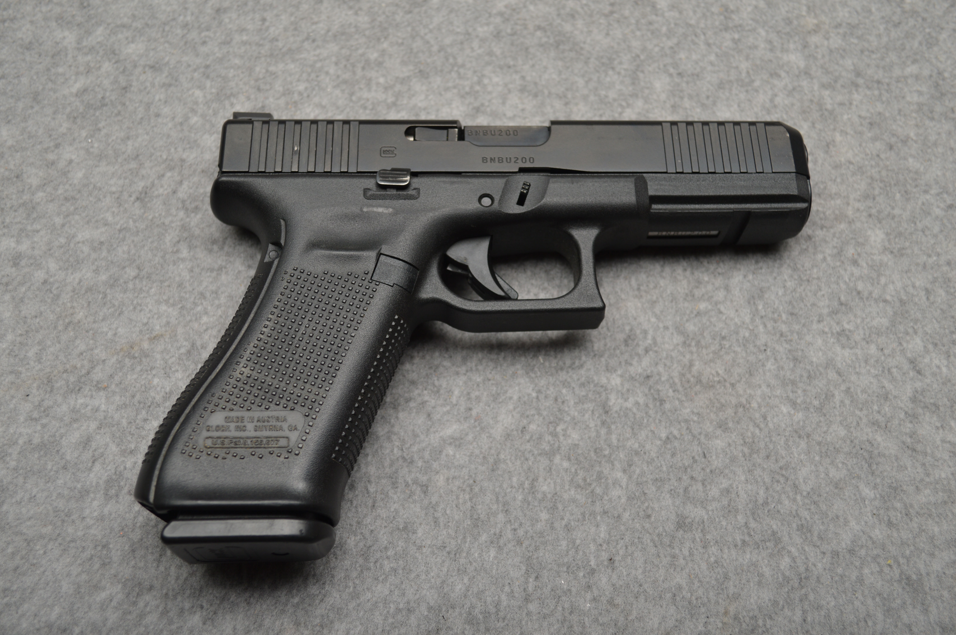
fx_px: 955
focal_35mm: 36
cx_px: 478
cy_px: 318
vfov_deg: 36.8
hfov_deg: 53.2
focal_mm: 24
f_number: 4.5
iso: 100
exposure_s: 1/200
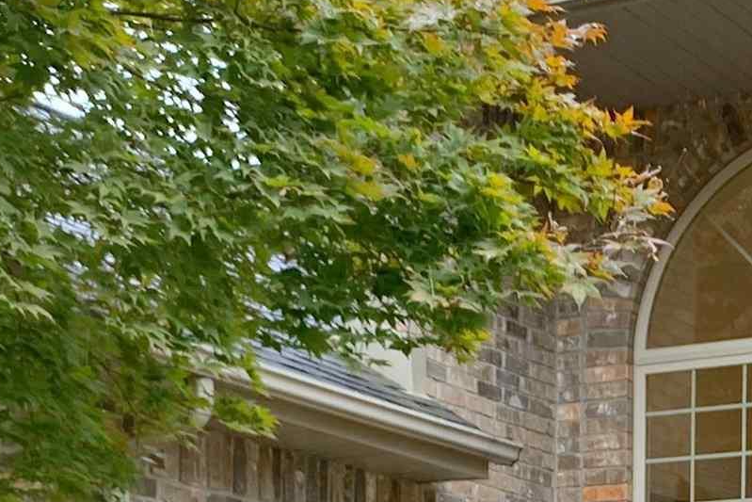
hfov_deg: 19.5
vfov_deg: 12.4
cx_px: 557
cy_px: 788
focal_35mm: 104
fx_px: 2173
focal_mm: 4.25
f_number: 1.8
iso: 32
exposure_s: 1/121
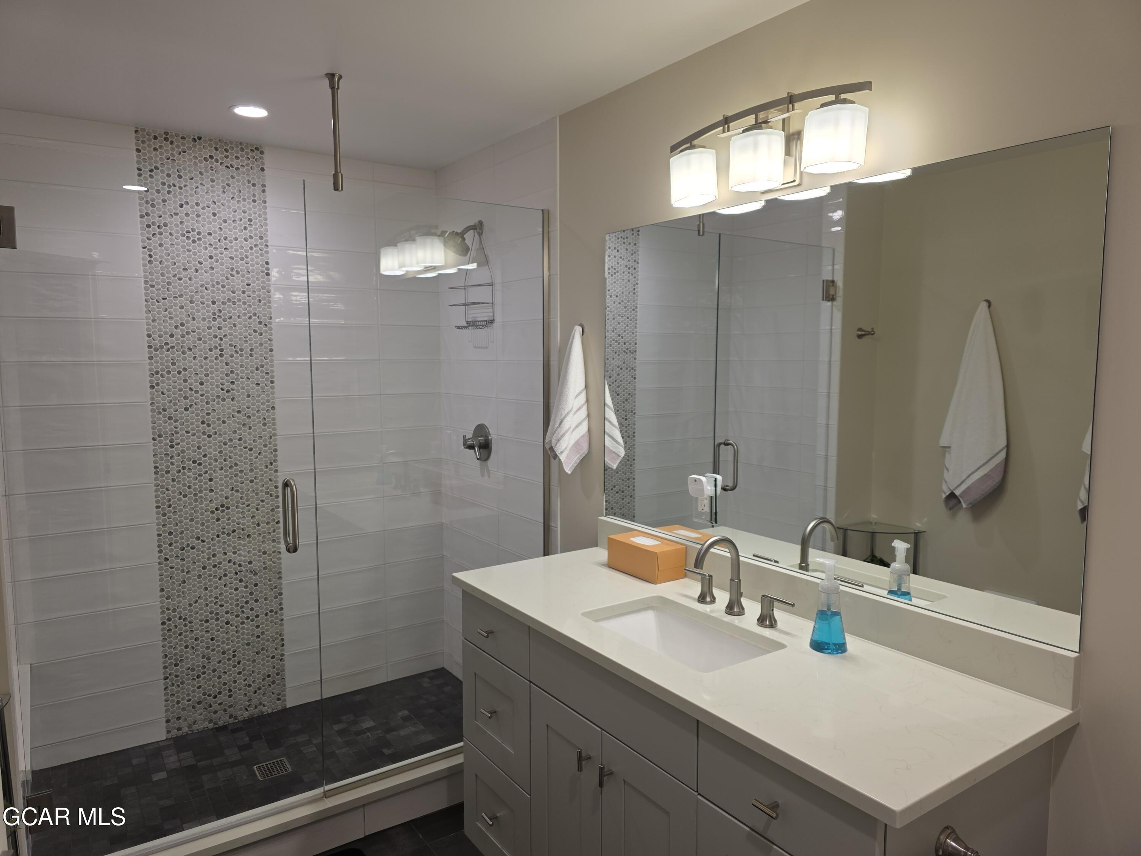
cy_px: 428
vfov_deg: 58.9
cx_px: 570
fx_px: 758
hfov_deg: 73.9
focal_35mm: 23
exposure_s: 1/120
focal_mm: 6.3
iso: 64
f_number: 1.7
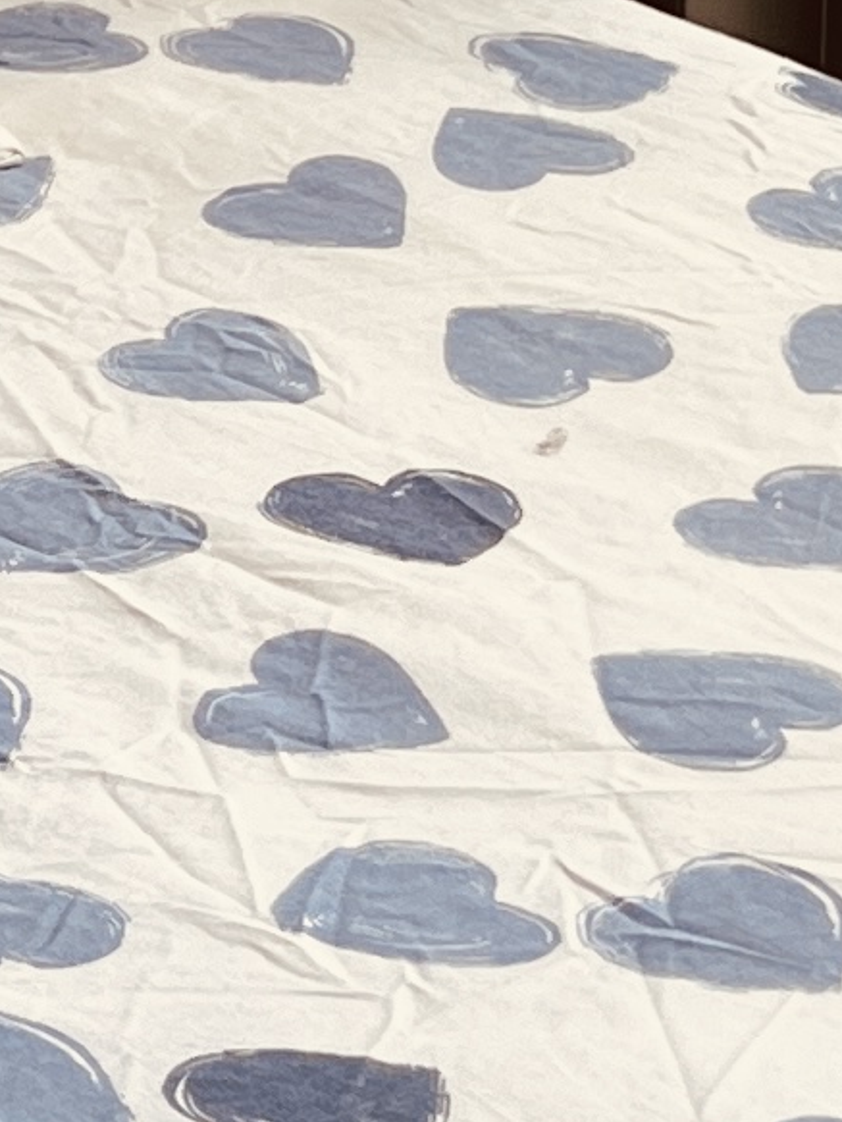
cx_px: -636
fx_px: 5833
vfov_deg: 10.5
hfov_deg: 8.0
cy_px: -648
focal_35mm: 180
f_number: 1.5
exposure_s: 1/121
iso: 40
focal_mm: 5.7
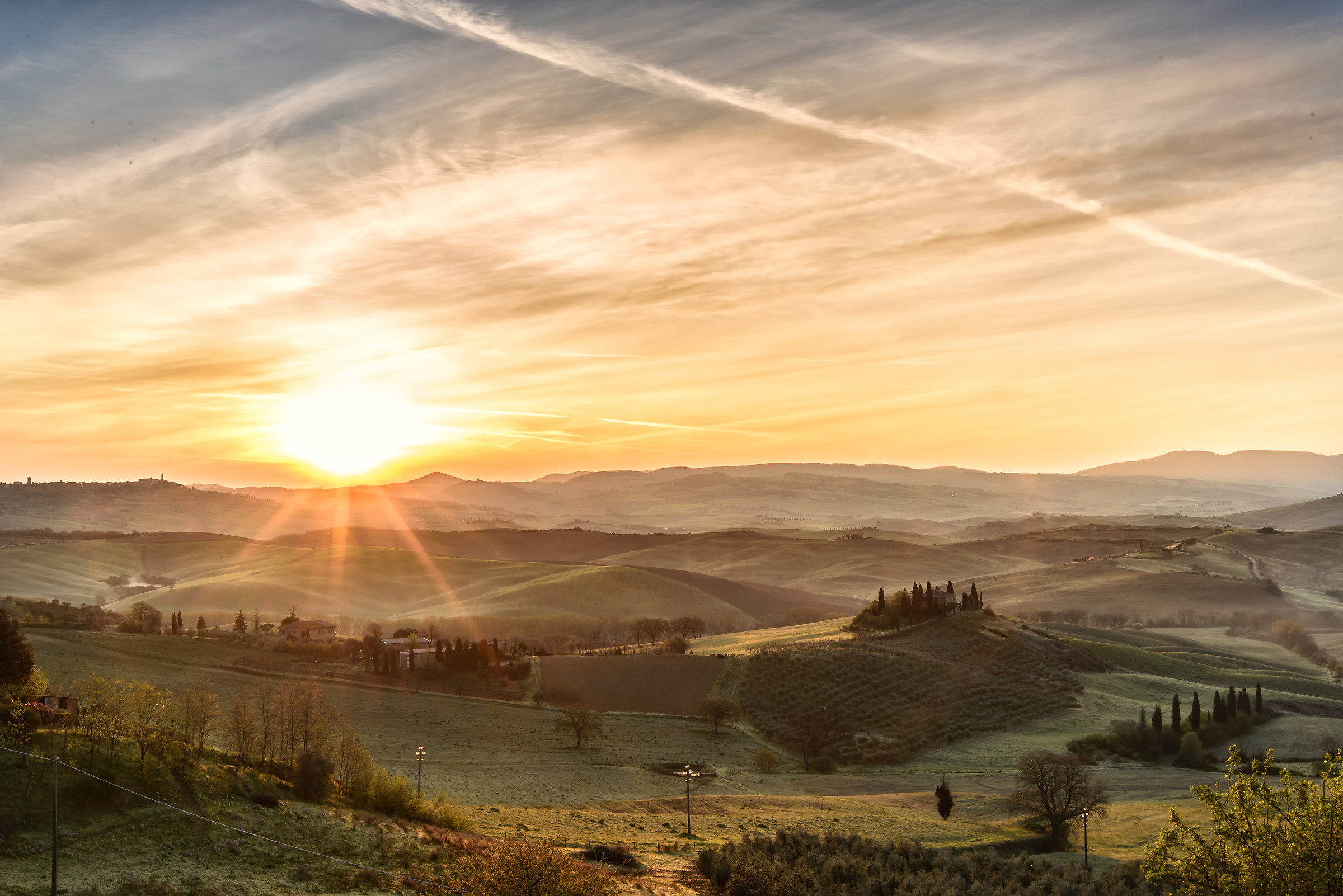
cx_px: 672
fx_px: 1567
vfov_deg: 31.9
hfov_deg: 46.4
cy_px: 448
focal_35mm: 42
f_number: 22
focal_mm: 42
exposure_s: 1/10
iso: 200
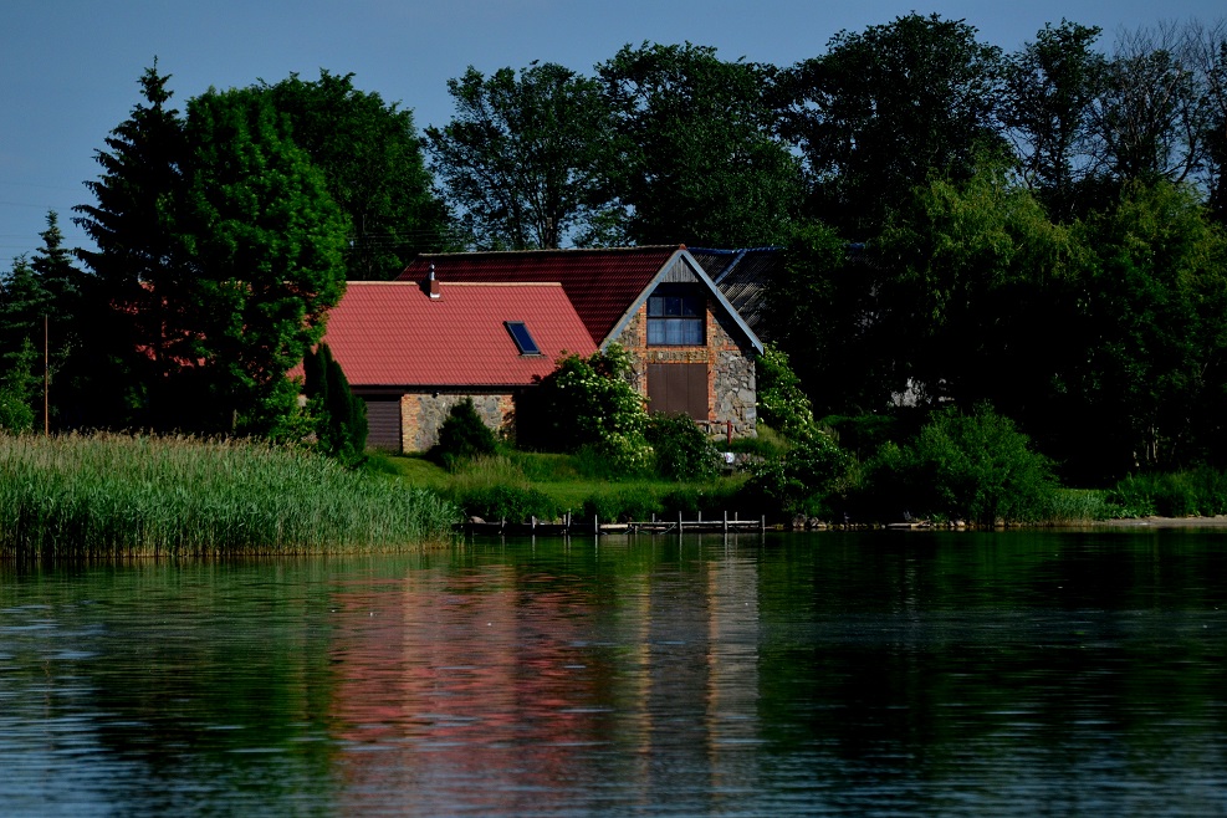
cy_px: 408
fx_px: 10838
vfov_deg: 4.3
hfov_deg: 6.5
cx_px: 611
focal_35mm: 318
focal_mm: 210
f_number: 5.3
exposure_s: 1/8000
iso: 720
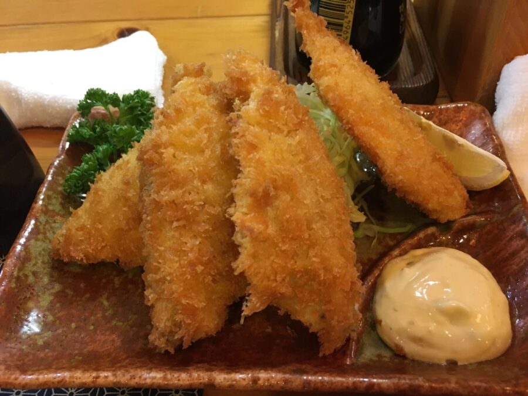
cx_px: 264
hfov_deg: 61.7
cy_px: 198
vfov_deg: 48.2
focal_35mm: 29
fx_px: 442
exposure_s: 1/24
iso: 200
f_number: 2.2
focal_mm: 4.15
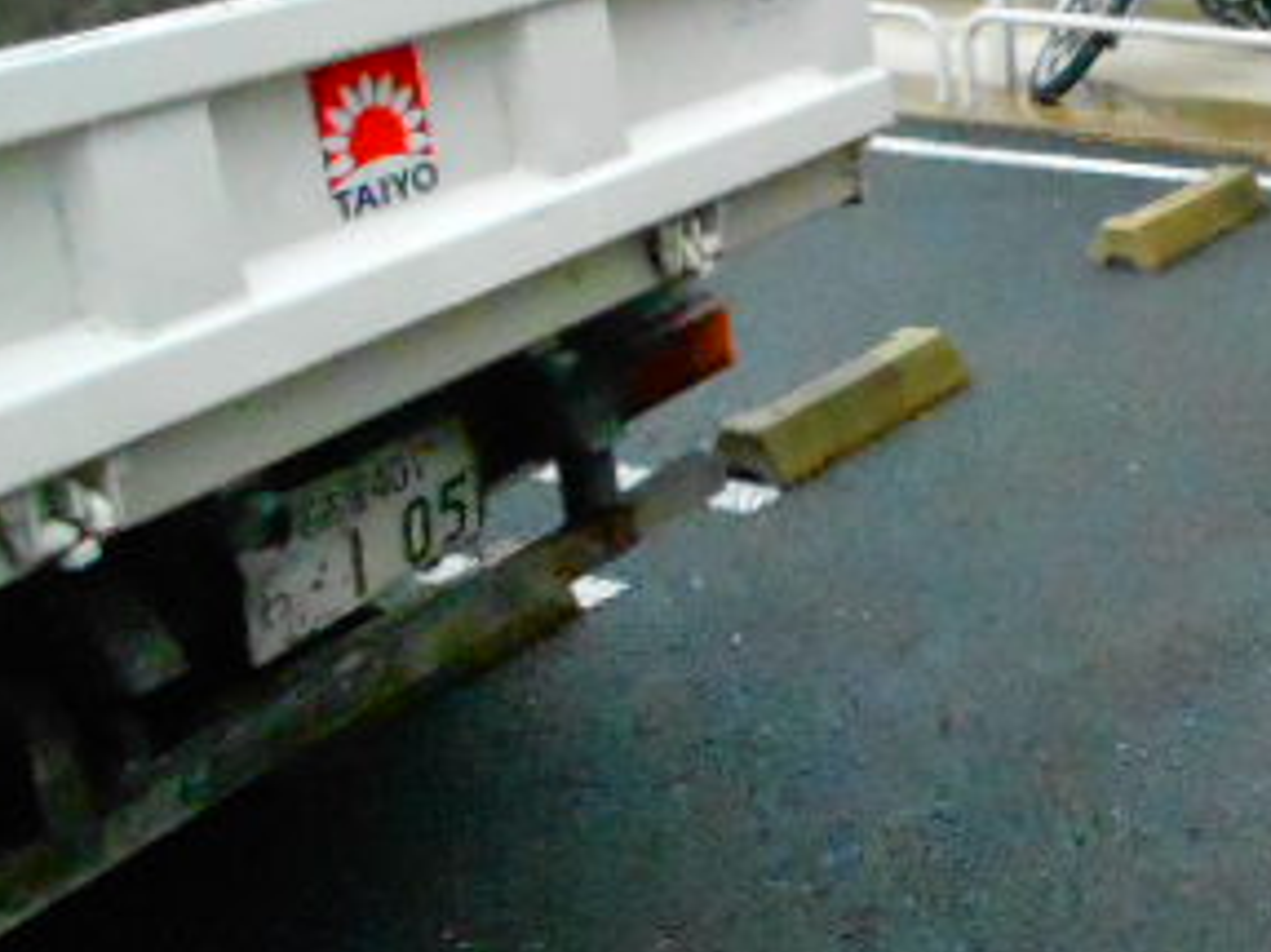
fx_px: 2129
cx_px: 1395
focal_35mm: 58
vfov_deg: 25.1
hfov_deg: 29.9
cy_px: 314
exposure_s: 1/640
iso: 3200
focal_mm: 4.6
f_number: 3.2
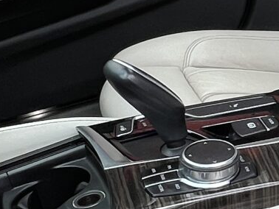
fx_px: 710
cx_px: 499
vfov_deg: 16.7
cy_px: 39
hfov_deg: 17.9
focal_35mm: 88
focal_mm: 1.57
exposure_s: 1/135
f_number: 1.8
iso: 32
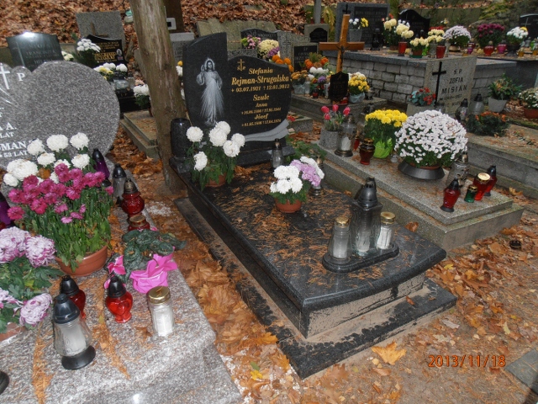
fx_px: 373
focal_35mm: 24
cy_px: 202
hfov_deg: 71.6
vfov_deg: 56.8
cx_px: 269
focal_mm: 4.2
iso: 125
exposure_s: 1/30
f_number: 3
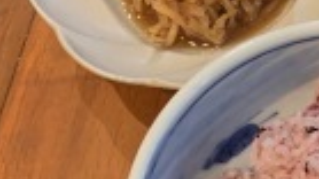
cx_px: 516
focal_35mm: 106
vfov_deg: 11.2
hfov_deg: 17.5
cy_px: 204
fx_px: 896
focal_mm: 4.25
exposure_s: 1/50
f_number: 1.8
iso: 400
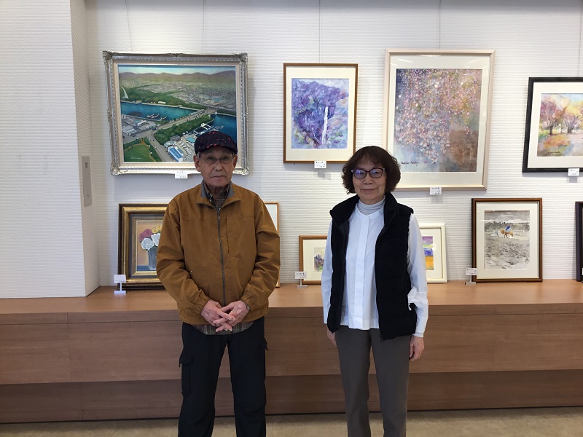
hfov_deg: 58.4
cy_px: 218
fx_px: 522
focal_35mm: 31
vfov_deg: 45.4
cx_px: 292
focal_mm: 3.3
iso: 25
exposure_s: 1/60
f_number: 2.4
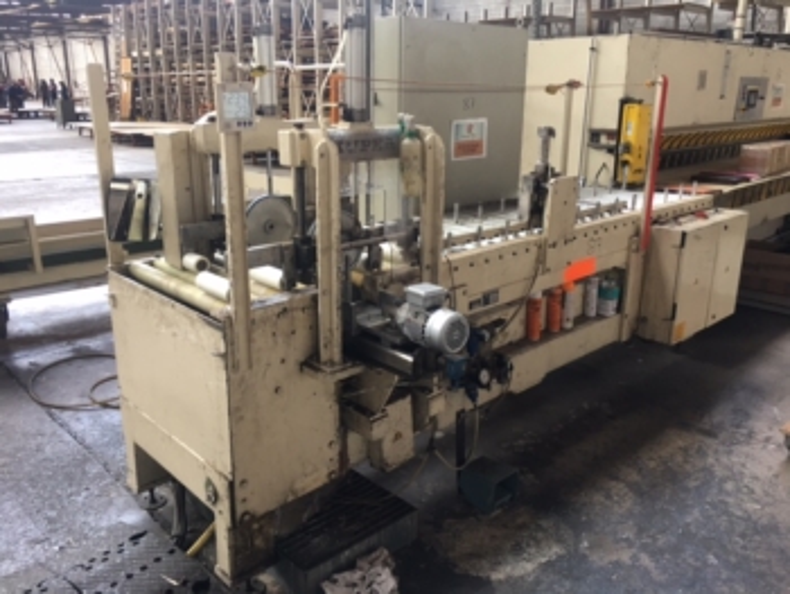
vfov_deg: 48.3
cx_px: 395
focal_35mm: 29
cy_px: 297
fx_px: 662
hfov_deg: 61.6
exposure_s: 1/17
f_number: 2.2
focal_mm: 4.15
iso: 32
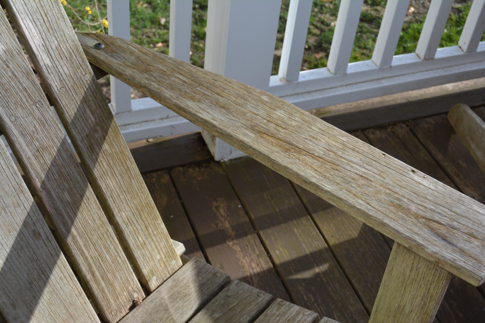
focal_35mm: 51
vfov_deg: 26.5
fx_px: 687
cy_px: 162
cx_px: 242
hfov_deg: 38.9
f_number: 7.1
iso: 200
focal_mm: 34
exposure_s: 1/200
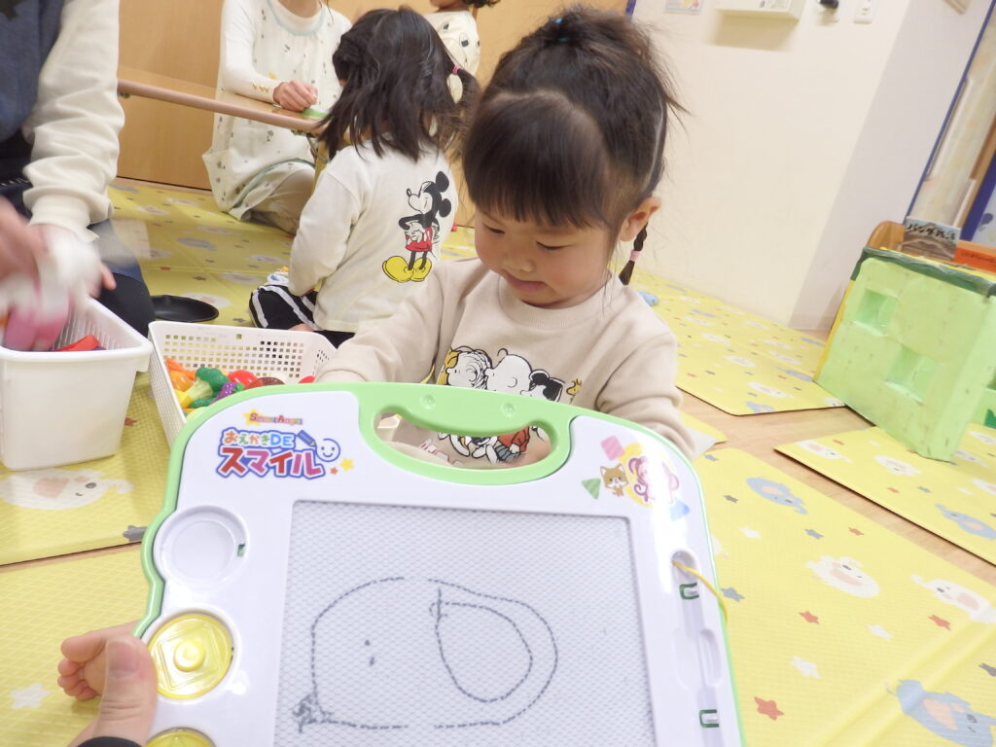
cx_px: 498
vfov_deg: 54.9
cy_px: 374
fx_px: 719
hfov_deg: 69.4
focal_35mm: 25
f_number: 3
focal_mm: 4.5
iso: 160
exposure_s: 1/30
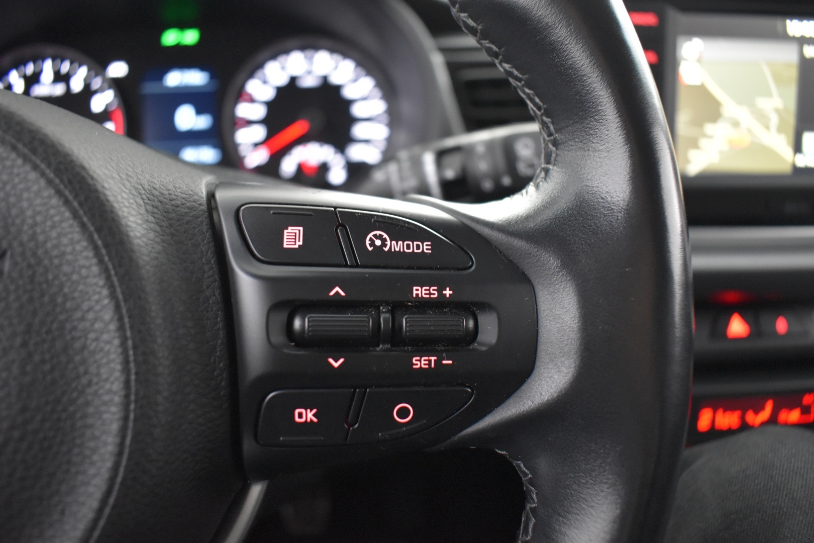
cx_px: 407
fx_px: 610
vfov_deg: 47.9
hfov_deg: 67.4
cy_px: 272
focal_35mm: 27
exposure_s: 1/15
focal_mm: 18
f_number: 3.5
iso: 3200
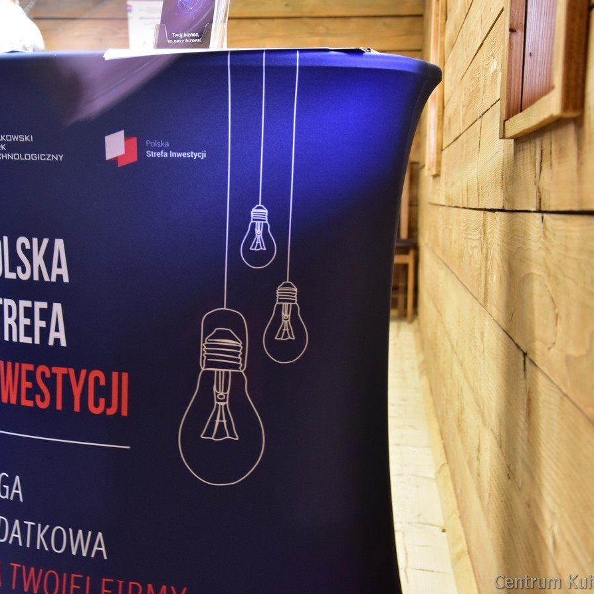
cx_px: 276
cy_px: 297
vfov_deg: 22.5
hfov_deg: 22.5
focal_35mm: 77
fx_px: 1495
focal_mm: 40
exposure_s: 1/10
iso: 1000
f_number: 4.5
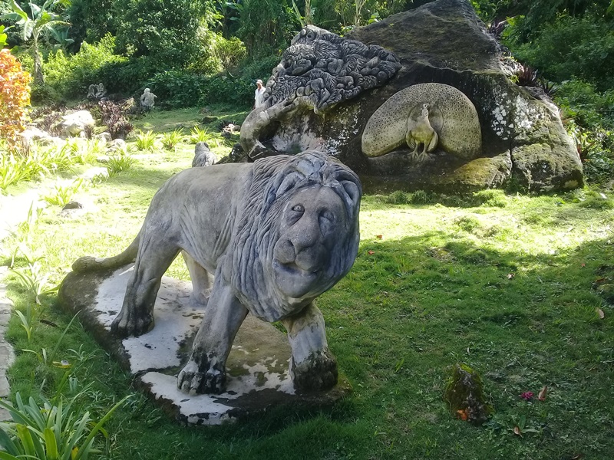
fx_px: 550
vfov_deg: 45.4
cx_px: 307
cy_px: 230
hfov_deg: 58.4
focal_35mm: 31
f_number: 2.2
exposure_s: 1/173
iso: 50
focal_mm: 3.3
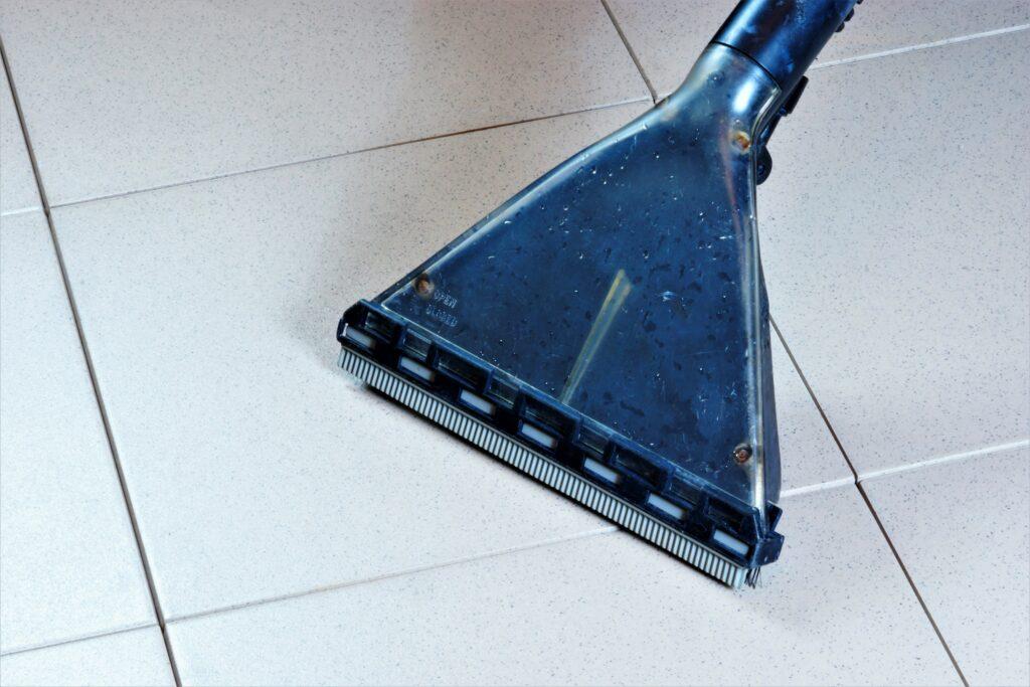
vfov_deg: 13.0
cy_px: 344
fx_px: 3004
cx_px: 515
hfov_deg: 19.5
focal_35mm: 105
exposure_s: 30
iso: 100
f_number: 32
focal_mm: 70
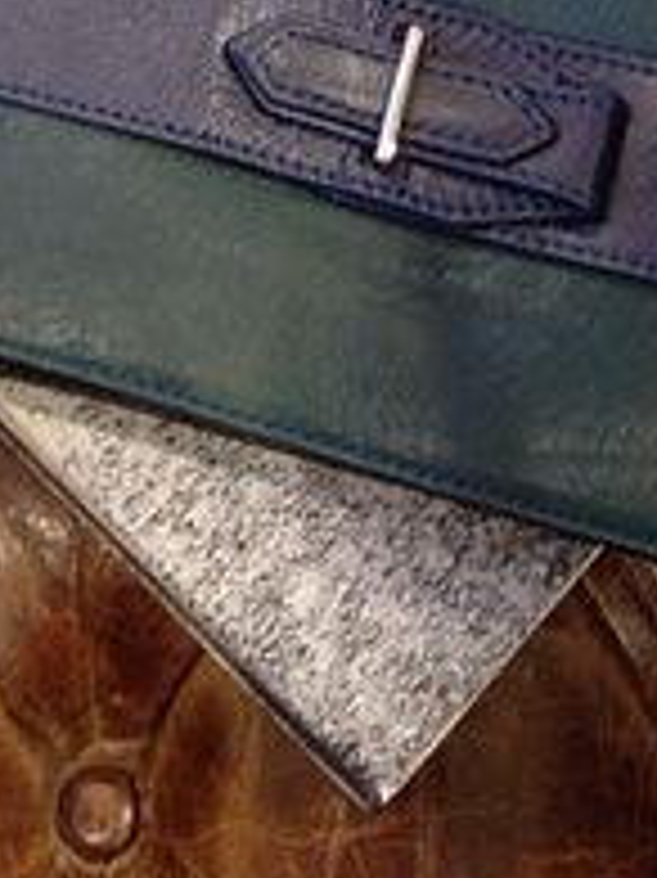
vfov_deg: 16.8
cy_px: -378
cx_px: 236
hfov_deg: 13.7
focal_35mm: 108
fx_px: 2736
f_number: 2.4
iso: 100
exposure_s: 1/15
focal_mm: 4.28
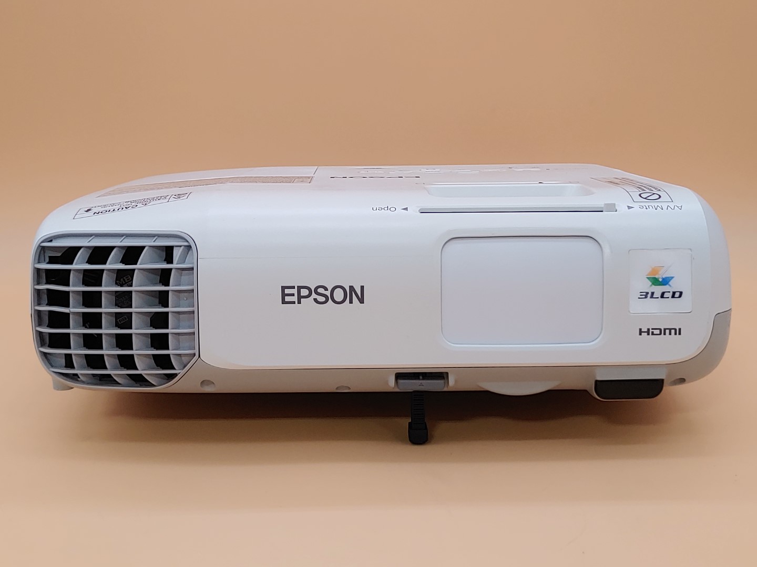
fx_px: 1072
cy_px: 284
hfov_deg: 38.9
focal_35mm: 49
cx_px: 378
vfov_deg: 29.7
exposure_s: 1/96
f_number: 1.8
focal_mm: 4.36
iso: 50
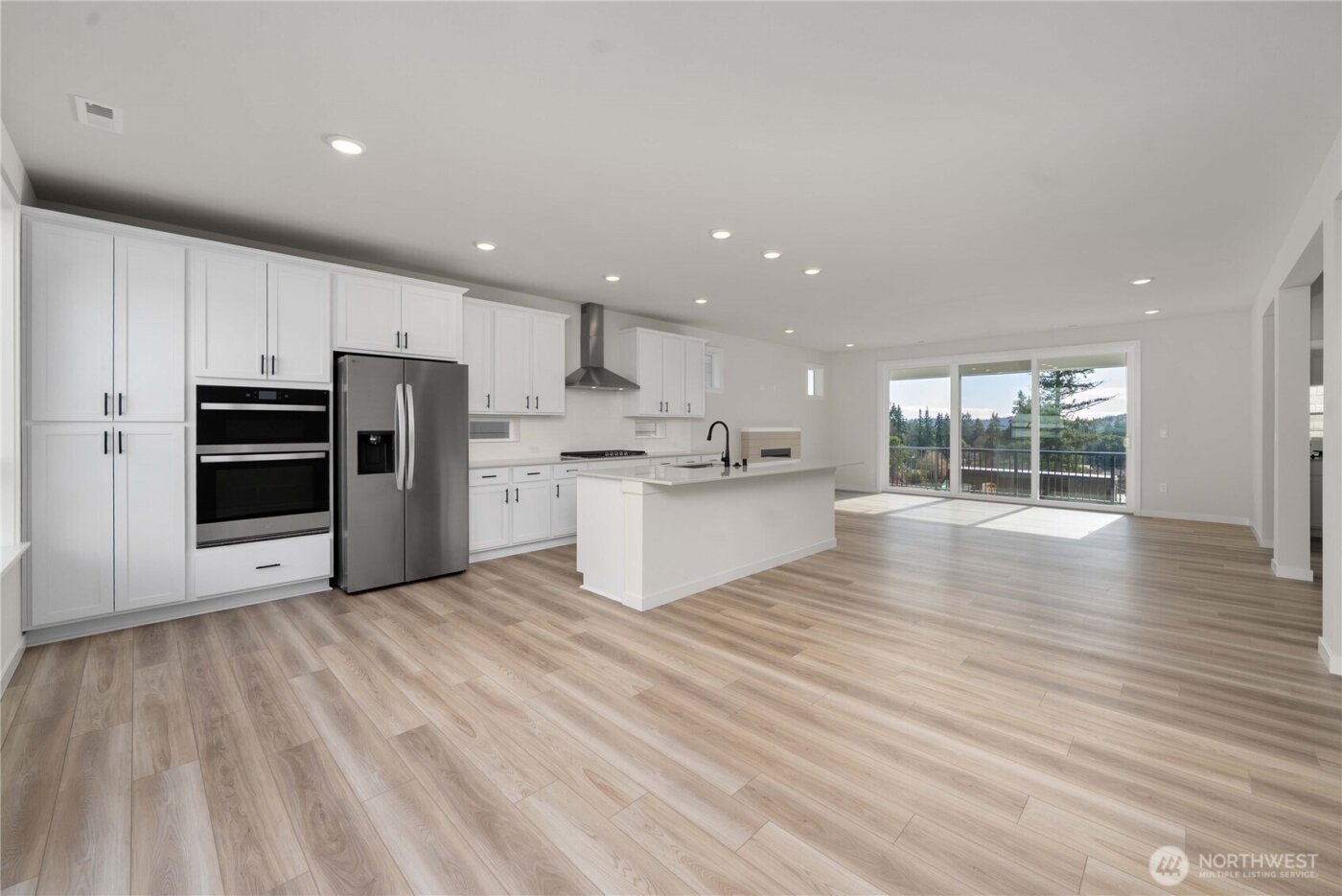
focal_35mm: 13
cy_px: 448
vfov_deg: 85.5
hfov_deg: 108.3
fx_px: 485
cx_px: 671
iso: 640
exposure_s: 1/30
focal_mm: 13
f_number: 7.1
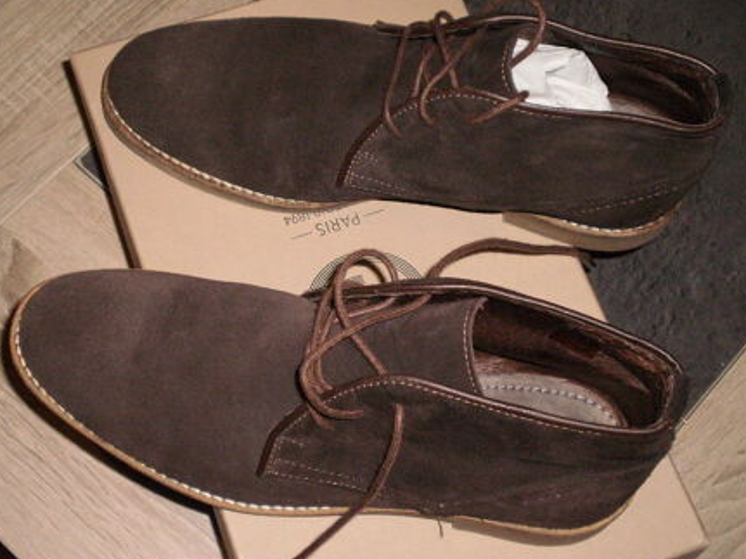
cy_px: 272
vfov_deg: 24.8
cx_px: 363
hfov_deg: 32.7
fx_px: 1271
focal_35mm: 59
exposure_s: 1/250
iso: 400
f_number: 3.9
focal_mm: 9.3
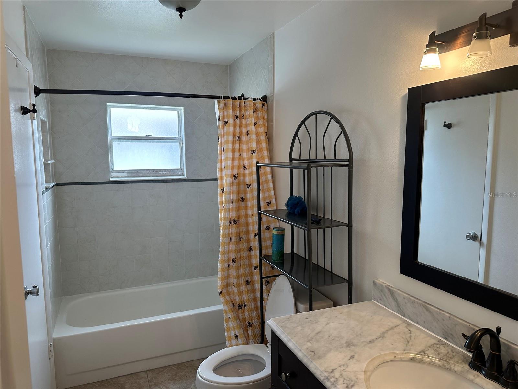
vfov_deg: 56.8
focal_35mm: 24
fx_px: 359
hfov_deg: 71.6
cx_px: 259
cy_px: 194
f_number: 1.78
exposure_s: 1/135
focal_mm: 6.86
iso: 100
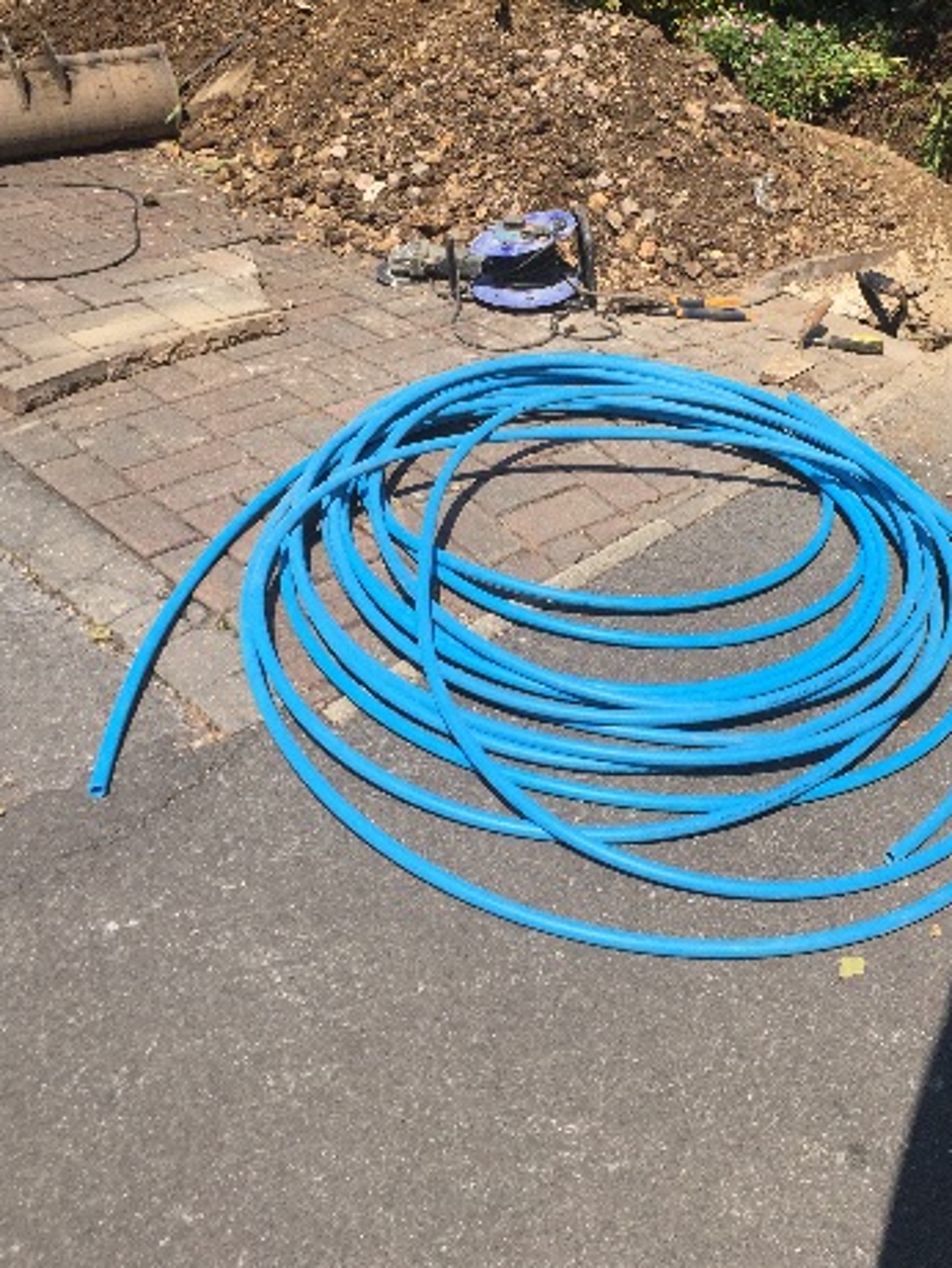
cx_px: 618
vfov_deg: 45.0
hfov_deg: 34.9
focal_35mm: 41
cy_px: 410
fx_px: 1503
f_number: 2.2
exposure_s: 1/2500
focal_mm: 4.15
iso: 32
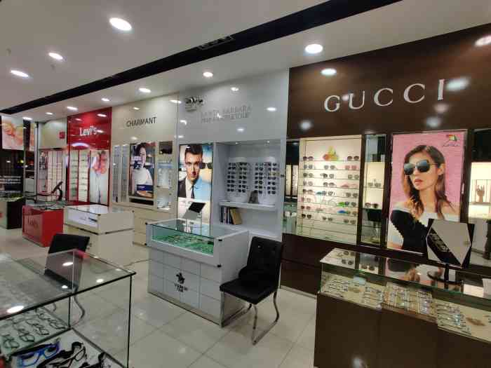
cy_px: 184
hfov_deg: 106.2
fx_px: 184
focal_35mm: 13
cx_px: 246
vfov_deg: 89.9
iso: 125
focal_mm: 2.25
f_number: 2.2
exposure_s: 1/50
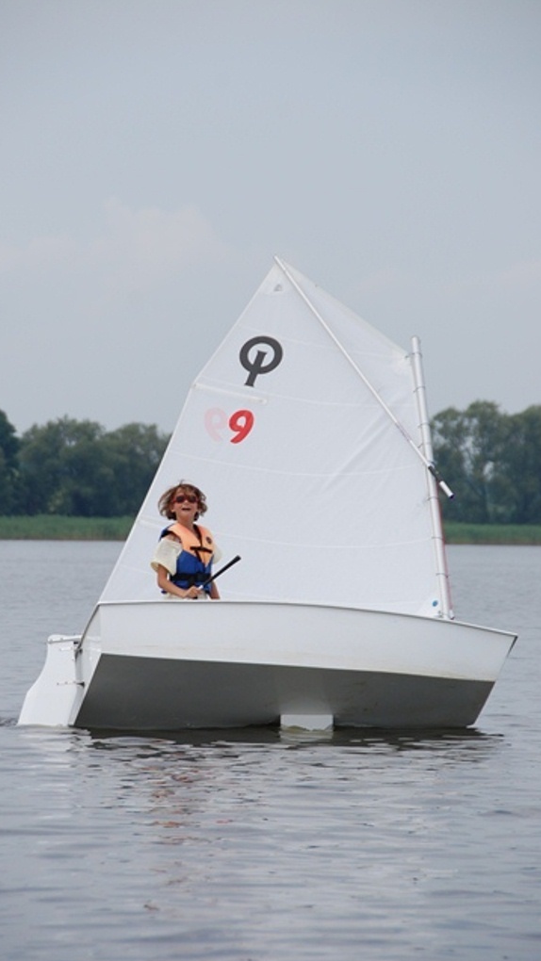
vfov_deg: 10.5
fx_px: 5226
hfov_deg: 5.9
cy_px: 481
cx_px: 238
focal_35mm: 205
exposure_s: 1/800
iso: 200
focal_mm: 130
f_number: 7.1
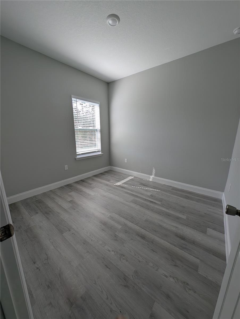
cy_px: 160
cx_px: 120
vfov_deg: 110.5
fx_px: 111
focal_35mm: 12
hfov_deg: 94.6
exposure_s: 1/293
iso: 38
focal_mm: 2.23
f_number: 1.95
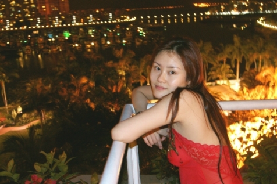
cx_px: 138
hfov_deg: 49.6
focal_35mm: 39
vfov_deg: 34.2
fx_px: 300
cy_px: 92
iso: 800
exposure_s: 1
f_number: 5.6
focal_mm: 26
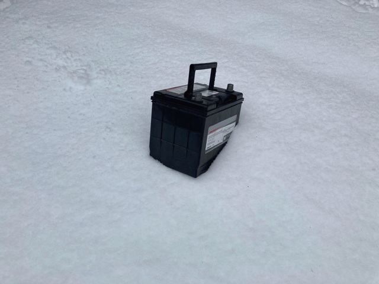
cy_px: 142
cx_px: 190
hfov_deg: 63.4
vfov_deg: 49.7
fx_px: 307
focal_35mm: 28
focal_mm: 3.99
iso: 20
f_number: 1.8
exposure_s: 1/2404
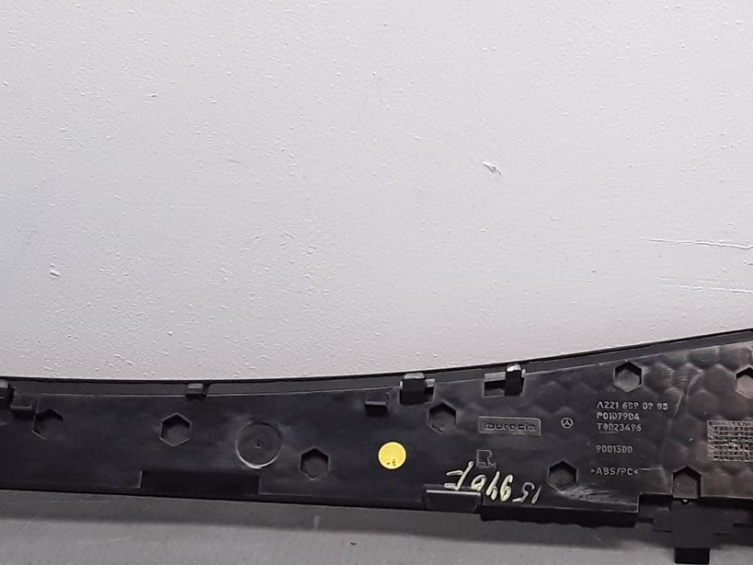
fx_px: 1522
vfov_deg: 20.9
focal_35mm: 70
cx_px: 547
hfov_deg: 27.5
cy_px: 394
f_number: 1.9
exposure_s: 1/159
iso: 100
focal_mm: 2.91
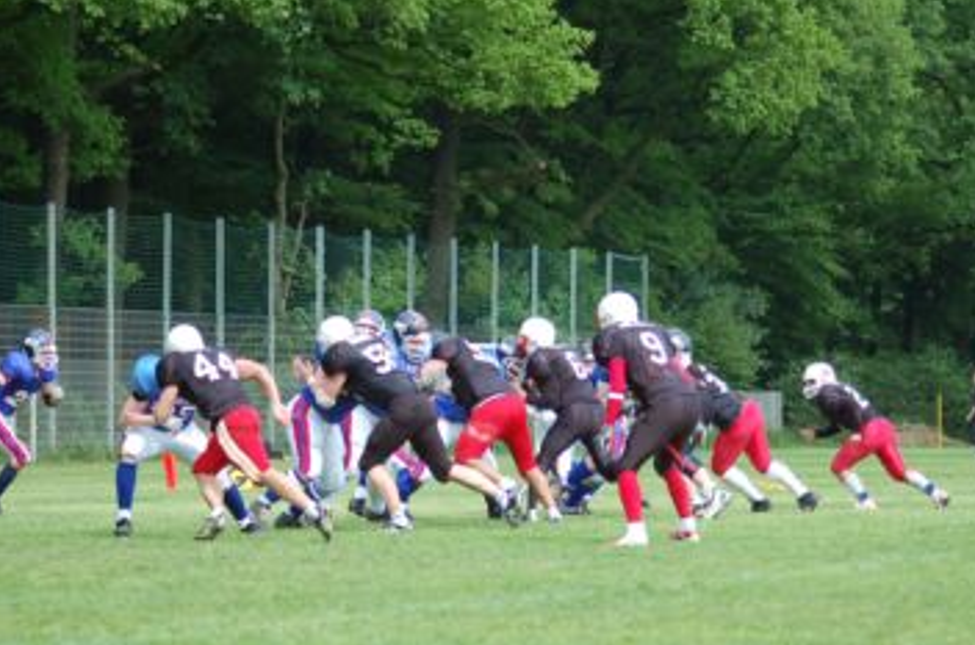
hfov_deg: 11.2
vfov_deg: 7.4
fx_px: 4962
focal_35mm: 184
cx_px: 511
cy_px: 399
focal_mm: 95
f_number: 4.2
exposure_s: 1/1000
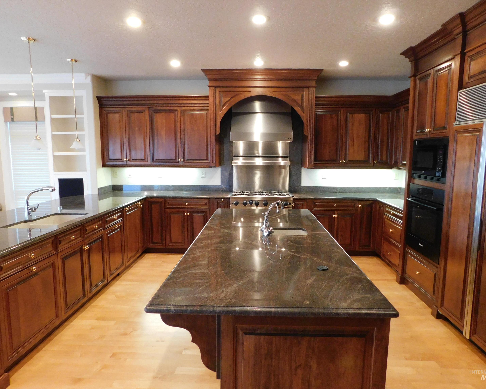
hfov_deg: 70.3
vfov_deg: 58.8
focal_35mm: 24
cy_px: 195
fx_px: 345
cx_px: 250
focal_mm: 4
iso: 400
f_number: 3
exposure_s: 1/15
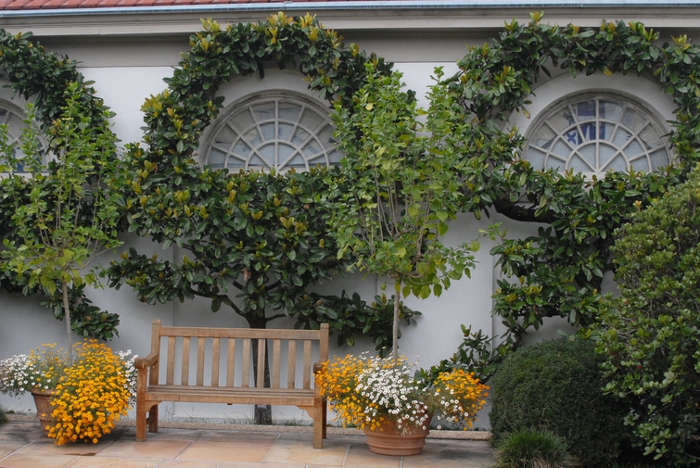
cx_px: 280
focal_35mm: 57
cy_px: 226
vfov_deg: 23.8
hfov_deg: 34.9
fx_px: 1109
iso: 400
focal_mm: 28
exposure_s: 1/250
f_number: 8
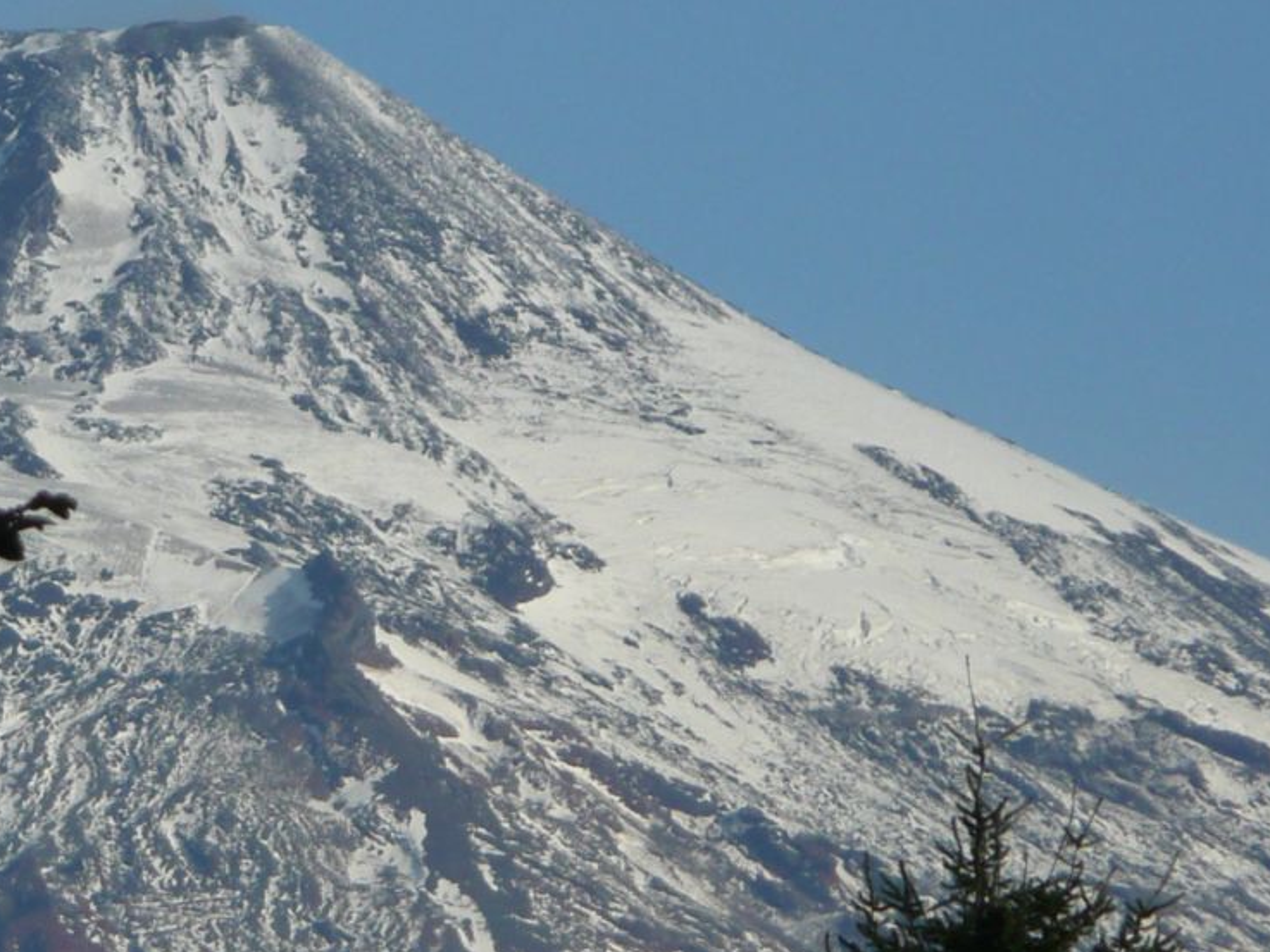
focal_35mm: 640
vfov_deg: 2.3
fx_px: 23484
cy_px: 382
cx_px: 129
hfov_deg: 3.1
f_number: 4.9
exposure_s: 1/800
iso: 100
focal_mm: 42
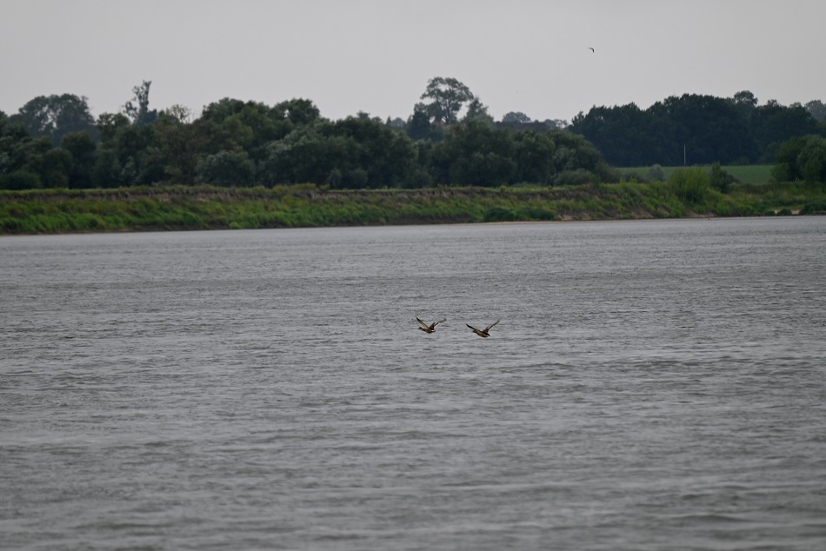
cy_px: 276
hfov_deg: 6.9
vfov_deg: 4.6
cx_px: 413
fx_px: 6885
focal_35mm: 300
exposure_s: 1/500
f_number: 5.6
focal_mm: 300
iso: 320
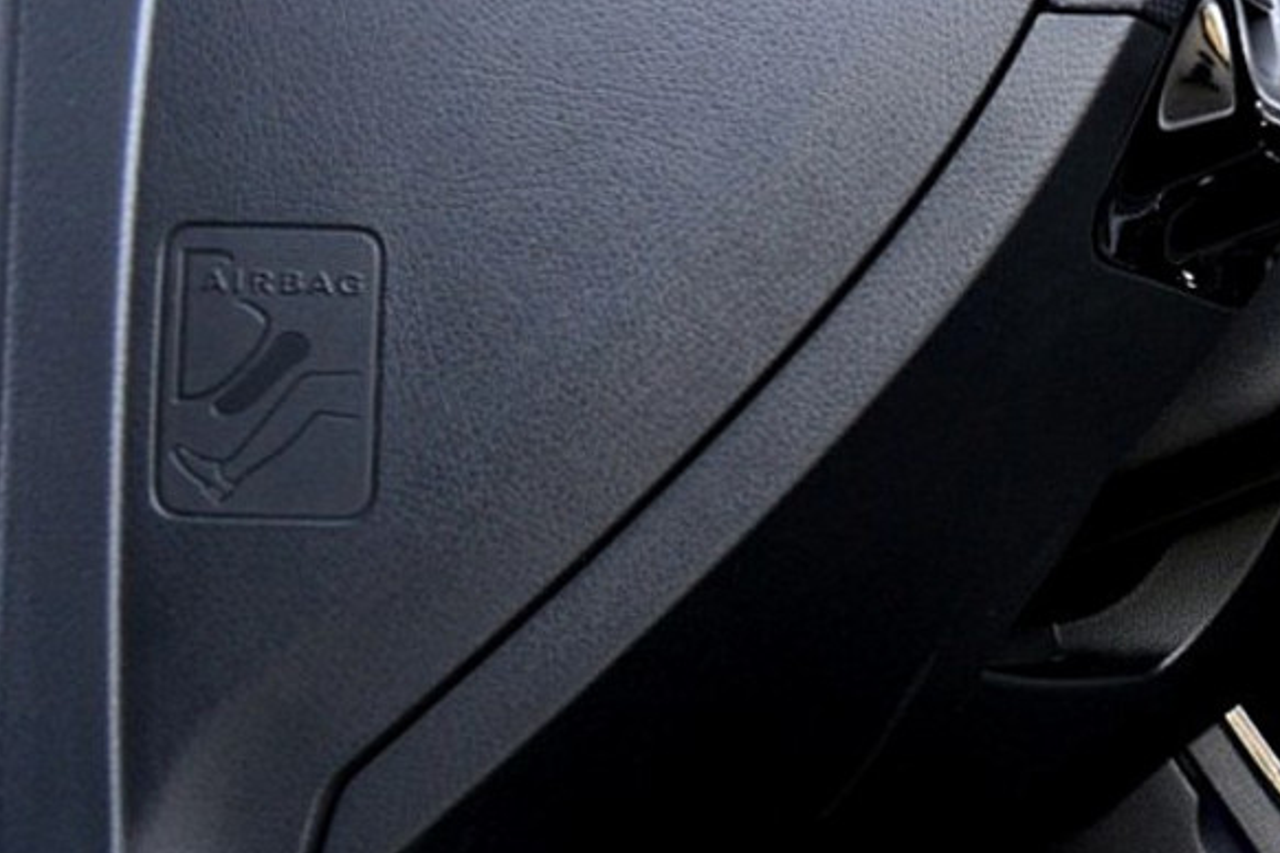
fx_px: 3520
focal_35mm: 99
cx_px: 2059
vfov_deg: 13.8
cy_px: 578
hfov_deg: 17.8
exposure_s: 1/60
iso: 800
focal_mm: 20
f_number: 5
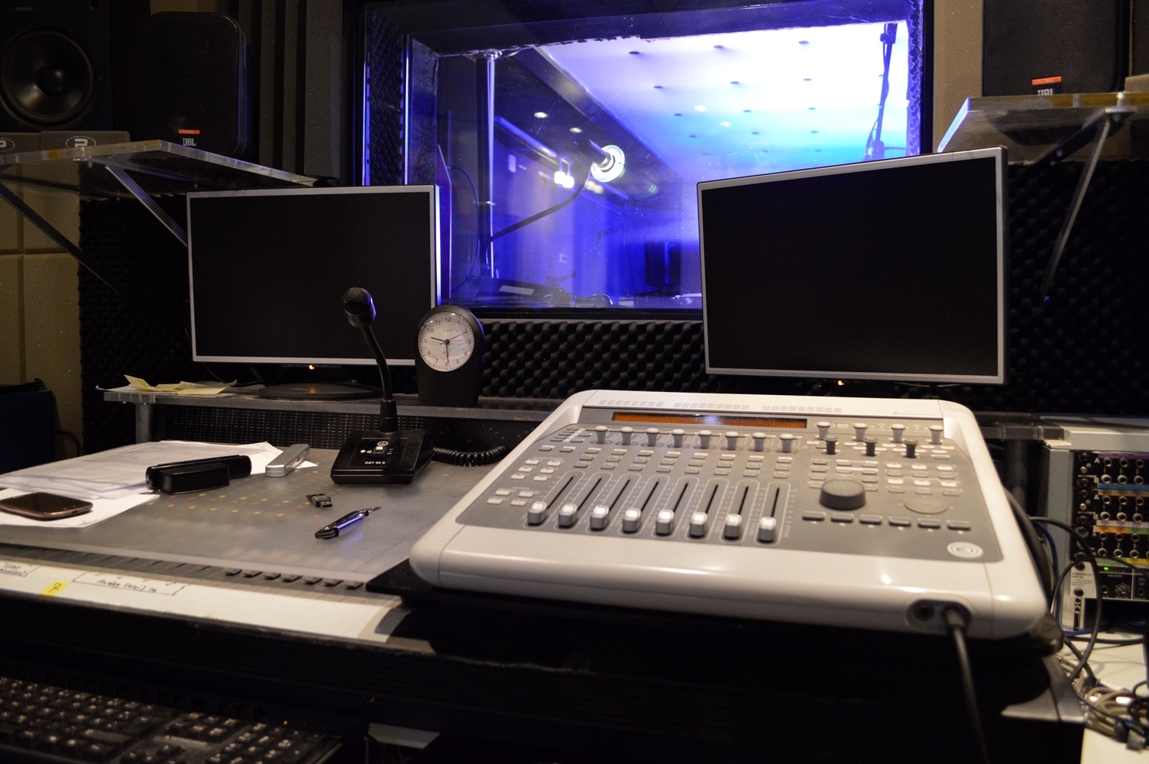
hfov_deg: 67.4
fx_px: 861
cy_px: 382
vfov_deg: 47.8
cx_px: 574
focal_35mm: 27
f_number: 3.5
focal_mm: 18
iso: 1400
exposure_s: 1/60
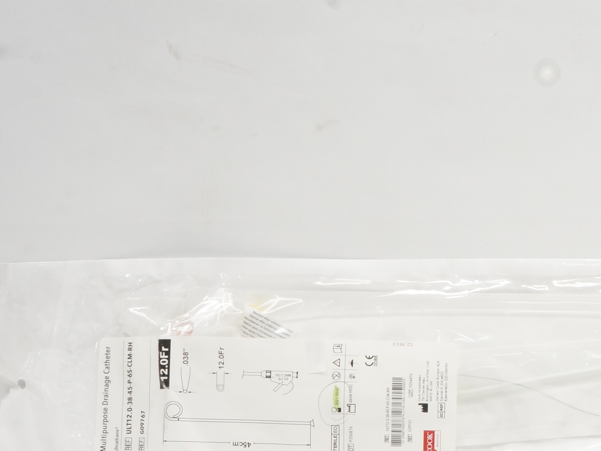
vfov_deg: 22.6
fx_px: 1111
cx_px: 599
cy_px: 370
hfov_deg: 28.4
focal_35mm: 64
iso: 800
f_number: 16
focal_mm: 18
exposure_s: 1/15
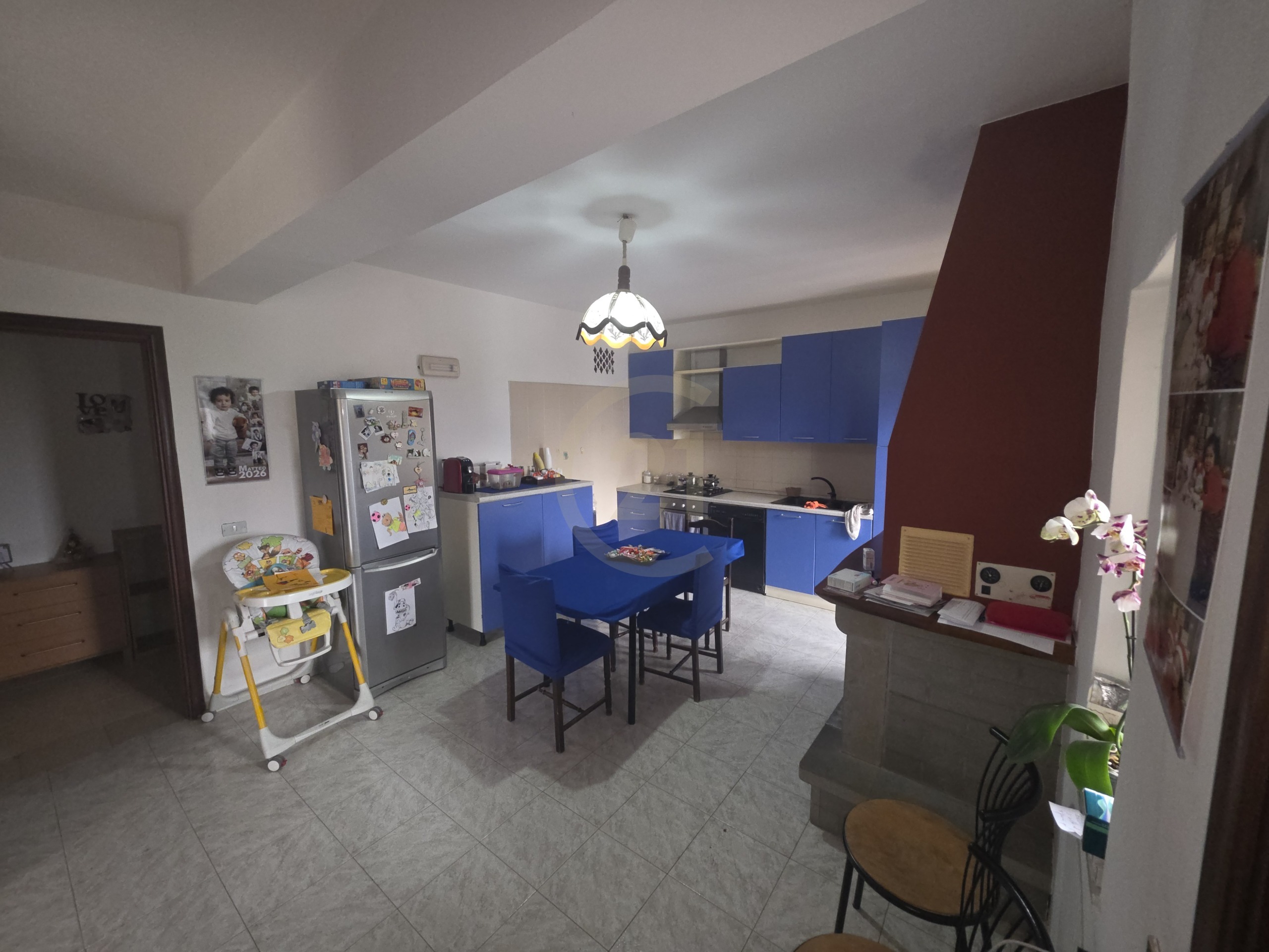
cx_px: 634
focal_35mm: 13
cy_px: 476
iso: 200
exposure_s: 1/60
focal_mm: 2.2
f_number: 1.9
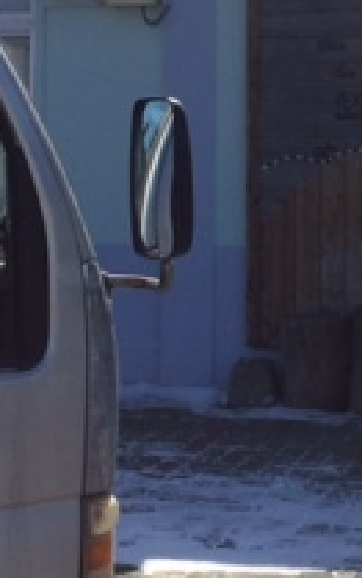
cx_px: 229
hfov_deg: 13.9
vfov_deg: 21.8
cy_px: 116
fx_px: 1481
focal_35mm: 94
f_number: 2.2
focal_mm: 4.15
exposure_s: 1/3425
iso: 32
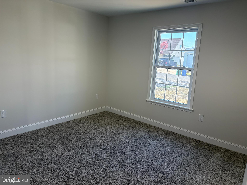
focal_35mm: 26
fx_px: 186
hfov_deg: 67.3
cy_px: 92
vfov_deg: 53.1
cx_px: 124
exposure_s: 1/213
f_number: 1.6
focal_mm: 5.96
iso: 125
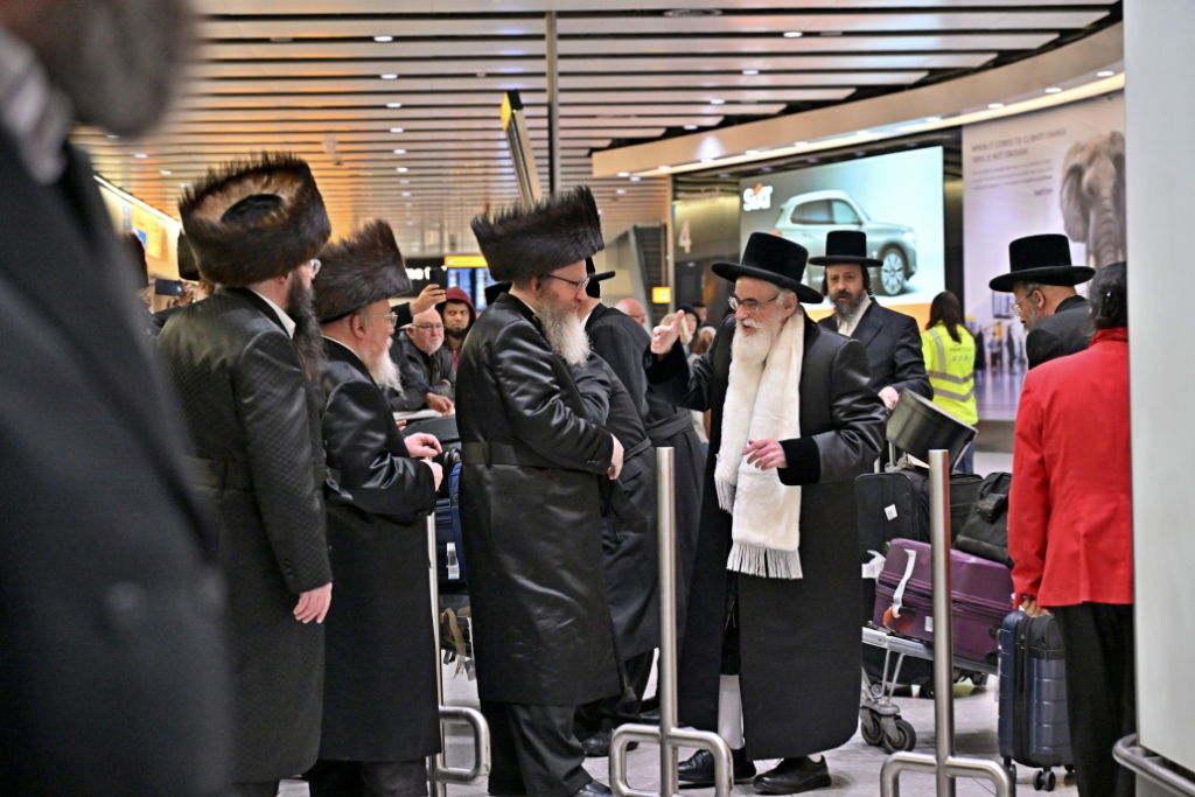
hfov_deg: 26.6
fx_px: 2523
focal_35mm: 76
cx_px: 598
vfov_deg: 18.0
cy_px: 398
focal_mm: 76
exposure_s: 1/200
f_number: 4
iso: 2000
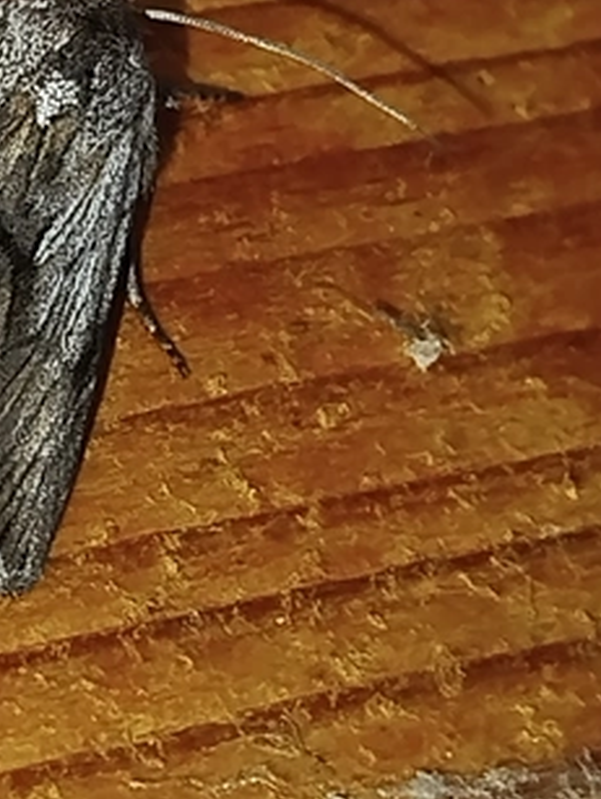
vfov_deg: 9.7
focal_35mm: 204
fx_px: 4713
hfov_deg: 7.3
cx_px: 55
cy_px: 216
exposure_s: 1/50
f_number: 1.7
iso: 80
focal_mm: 5.31
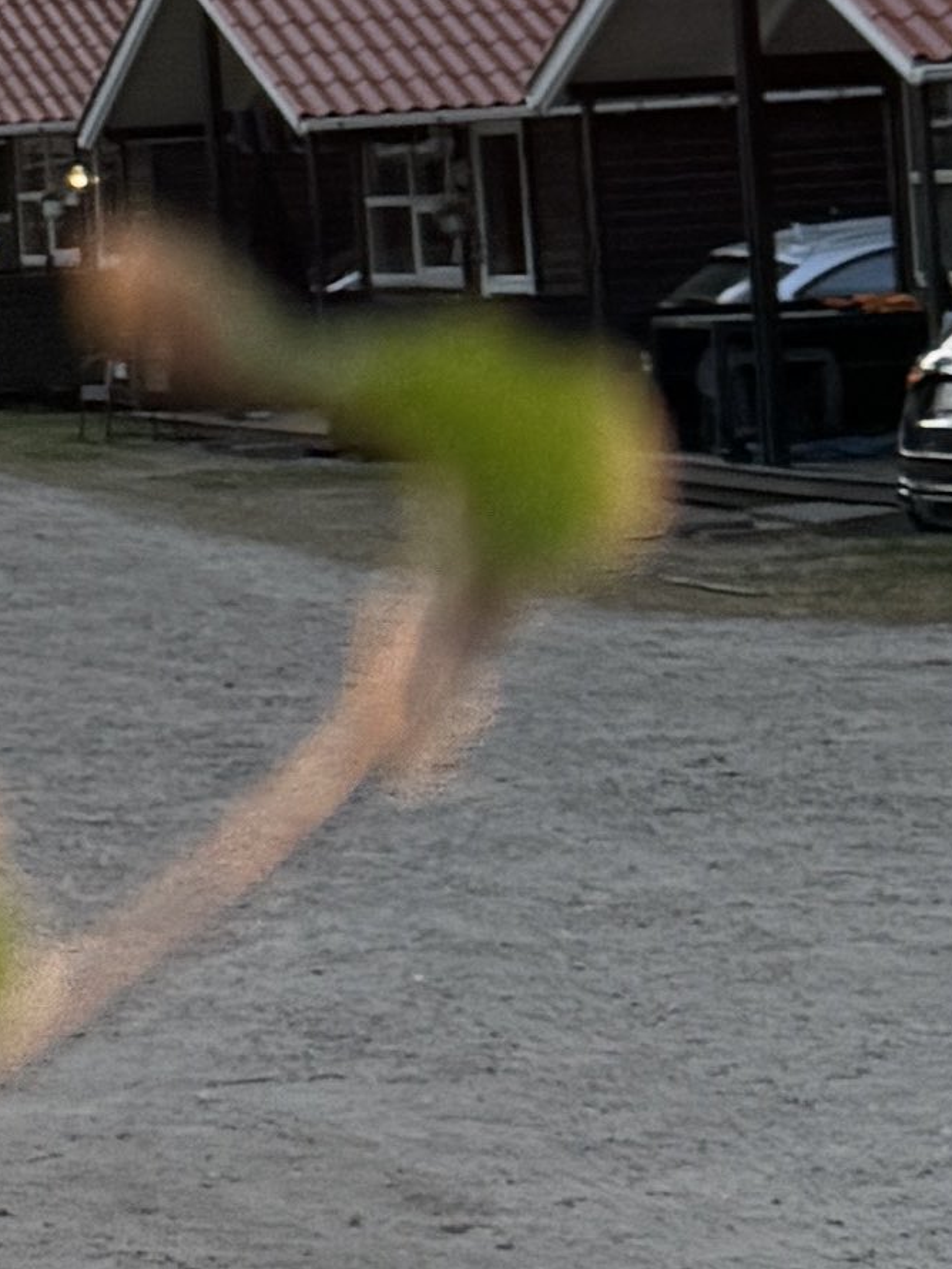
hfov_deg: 8.6
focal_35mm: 154
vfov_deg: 12.7
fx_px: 5644
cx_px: -1471
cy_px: 97
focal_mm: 6.76
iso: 80
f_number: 1.78
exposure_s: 1/685
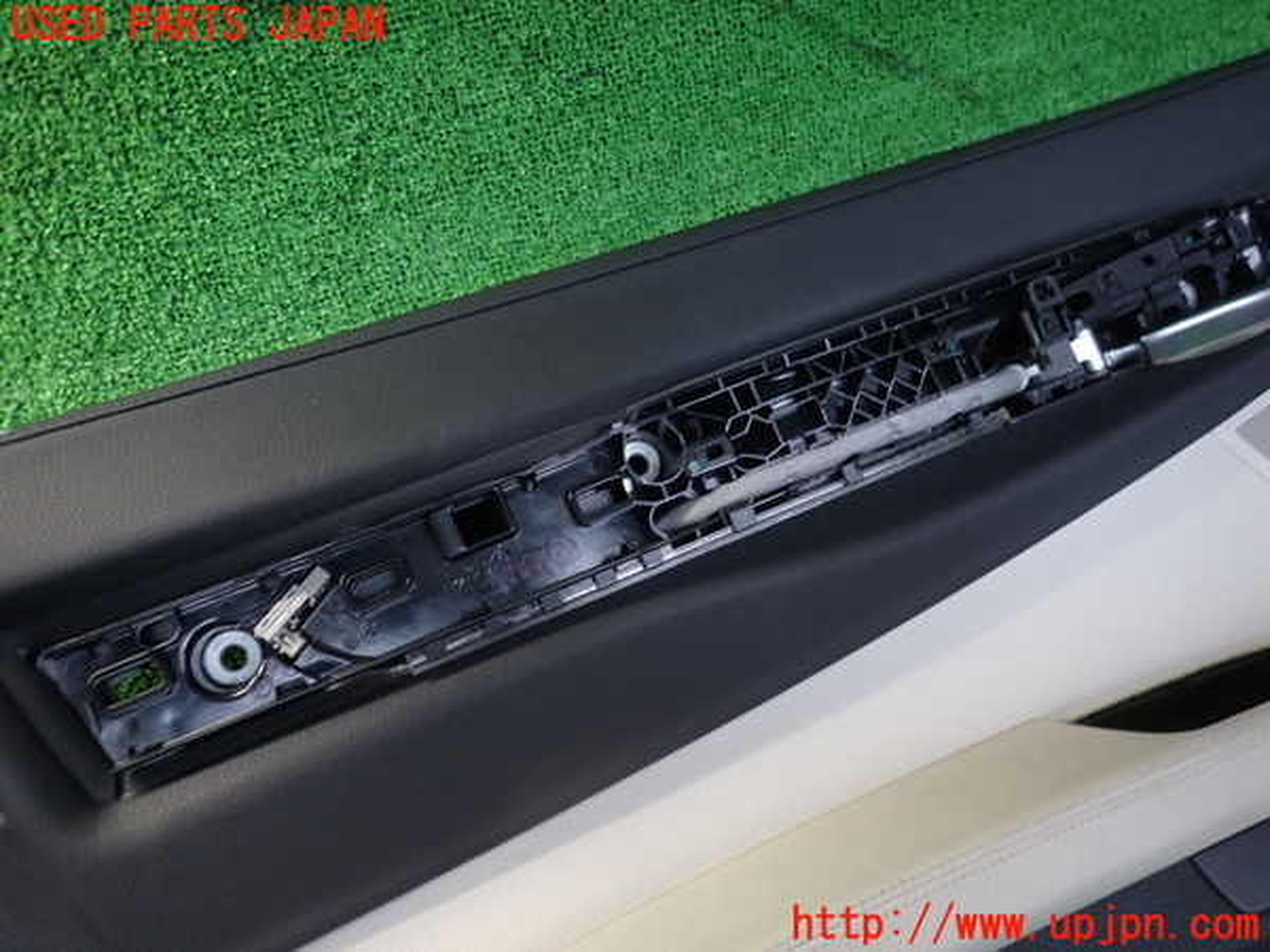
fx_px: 917
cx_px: 635
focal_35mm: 25
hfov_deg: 69.4
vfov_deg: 54.9
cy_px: 476
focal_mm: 4.5
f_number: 2
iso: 200
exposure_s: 1/40
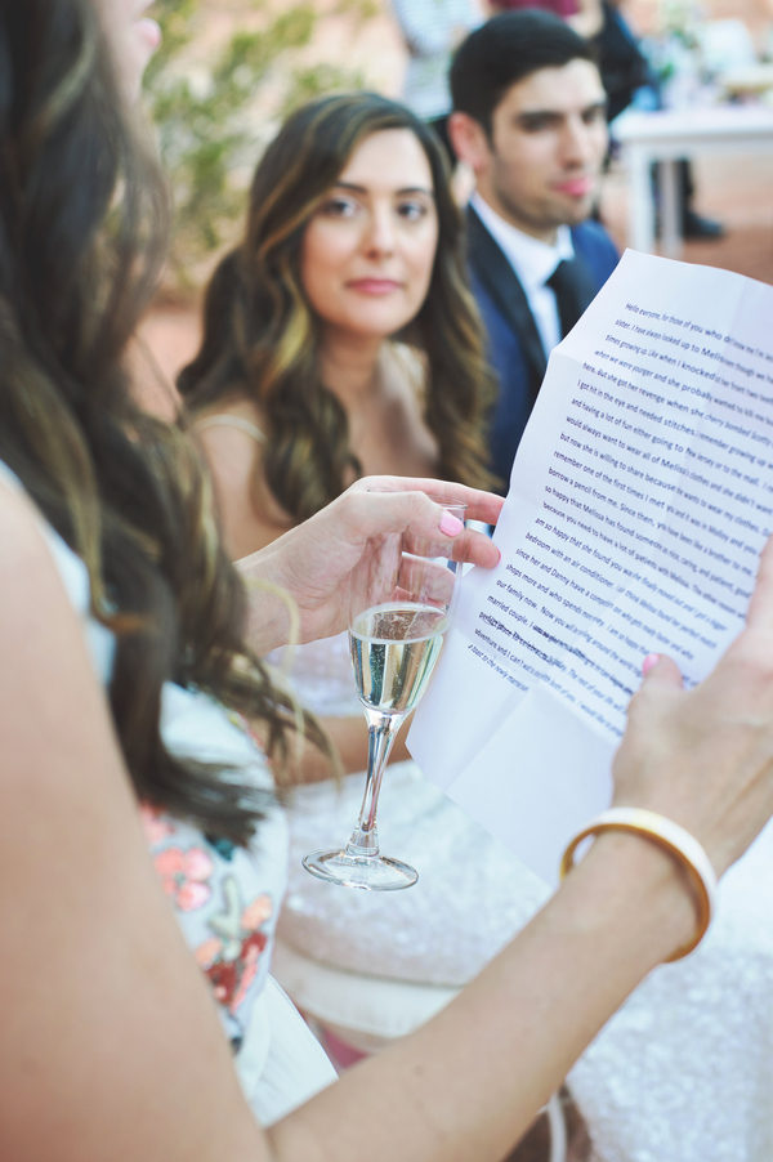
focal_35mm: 50
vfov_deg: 39.6
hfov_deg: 27.0
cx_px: 386
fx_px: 1613
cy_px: 581
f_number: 4.5
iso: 200
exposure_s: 1/250
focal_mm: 50
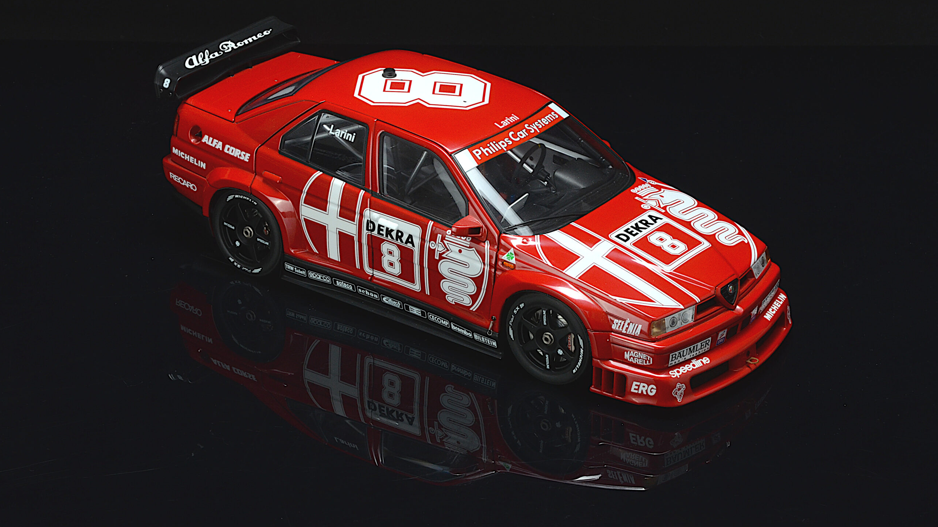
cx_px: 469
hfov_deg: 19.5
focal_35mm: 110
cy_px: 250
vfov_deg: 11.0
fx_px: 2736
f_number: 20
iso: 800
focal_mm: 70
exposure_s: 1/10
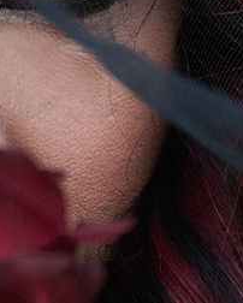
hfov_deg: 4.8
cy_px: 114
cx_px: -94
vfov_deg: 6.0
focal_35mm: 323
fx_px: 2900
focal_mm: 58
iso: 400
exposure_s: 1/160
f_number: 4
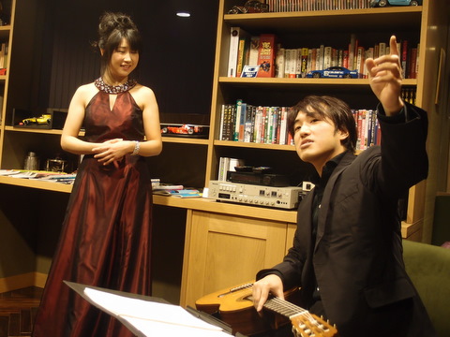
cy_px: 168
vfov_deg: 37.7
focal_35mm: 38
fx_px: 494
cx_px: 225
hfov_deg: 49.0
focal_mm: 8.16
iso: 200
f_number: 2
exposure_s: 1/20
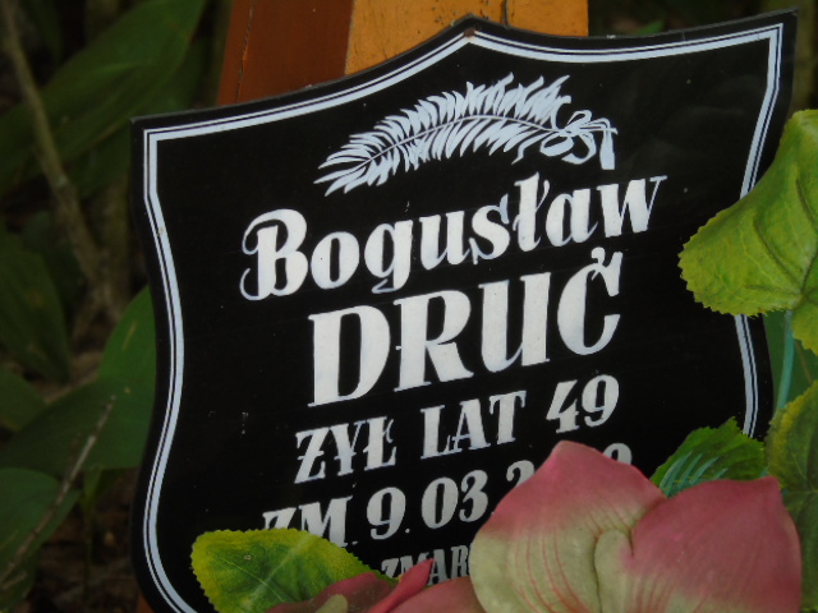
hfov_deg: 8.1
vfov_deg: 6.1
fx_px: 5742
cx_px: 409
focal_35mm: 243
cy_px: 306
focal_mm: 43
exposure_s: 1/125
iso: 200
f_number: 4.8
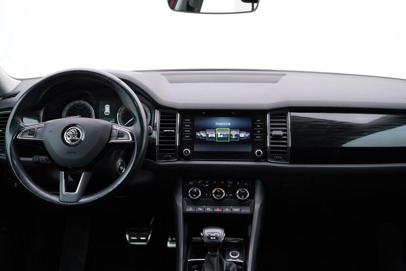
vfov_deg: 36.9
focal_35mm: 36
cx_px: 203
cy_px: 136
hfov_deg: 53.1
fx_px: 406
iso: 160
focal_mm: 24
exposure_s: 1/40
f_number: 2.8
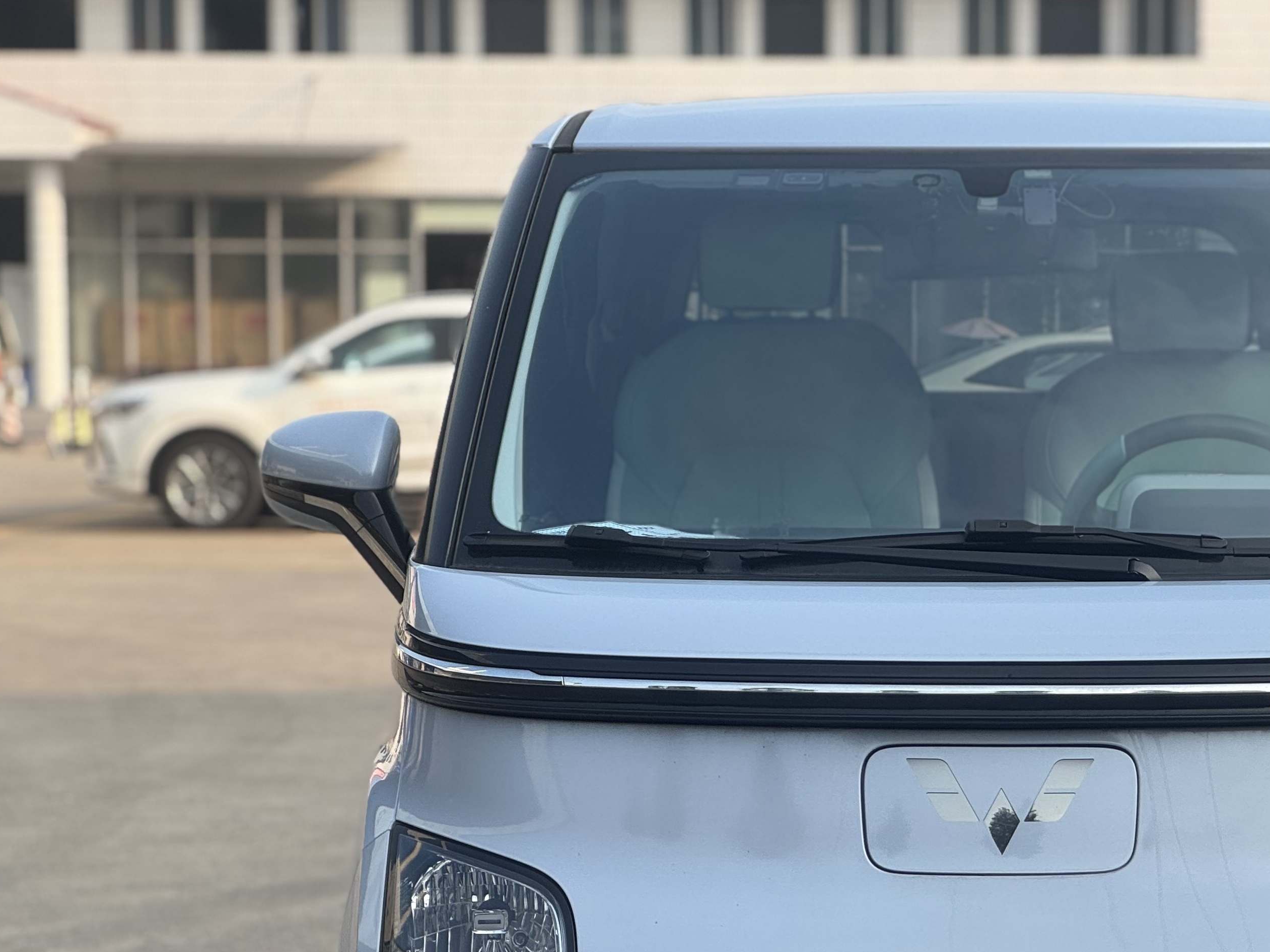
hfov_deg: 15.8
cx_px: 993
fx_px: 4549
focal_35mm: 124
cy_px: 748
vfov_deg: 11.9
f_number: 2.8
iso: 25
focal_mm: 9
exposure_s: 1/394
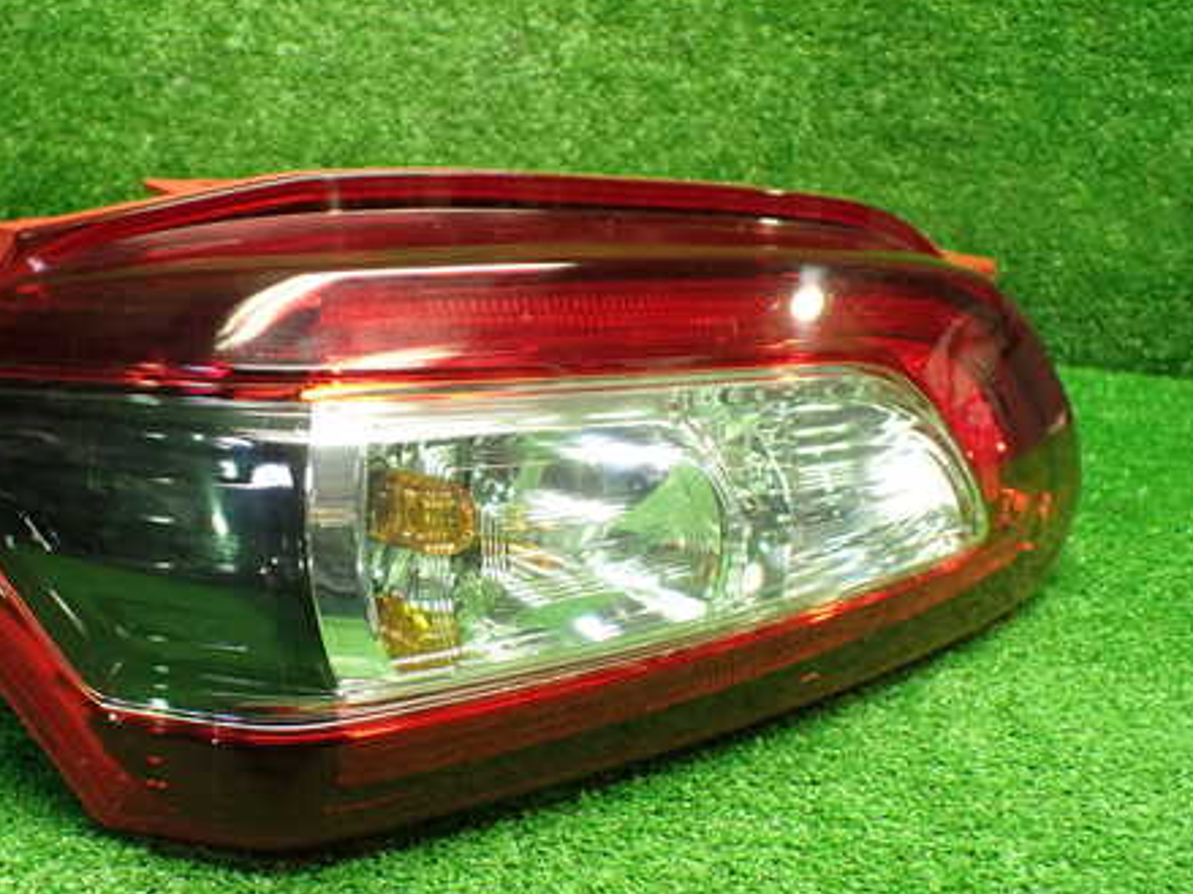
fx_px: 1413
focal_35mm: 41
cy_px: 492
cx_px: 397
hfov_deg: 45.1
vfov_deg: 35.1
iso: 800
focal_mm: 5.4
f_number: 2.3
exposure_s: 1/100
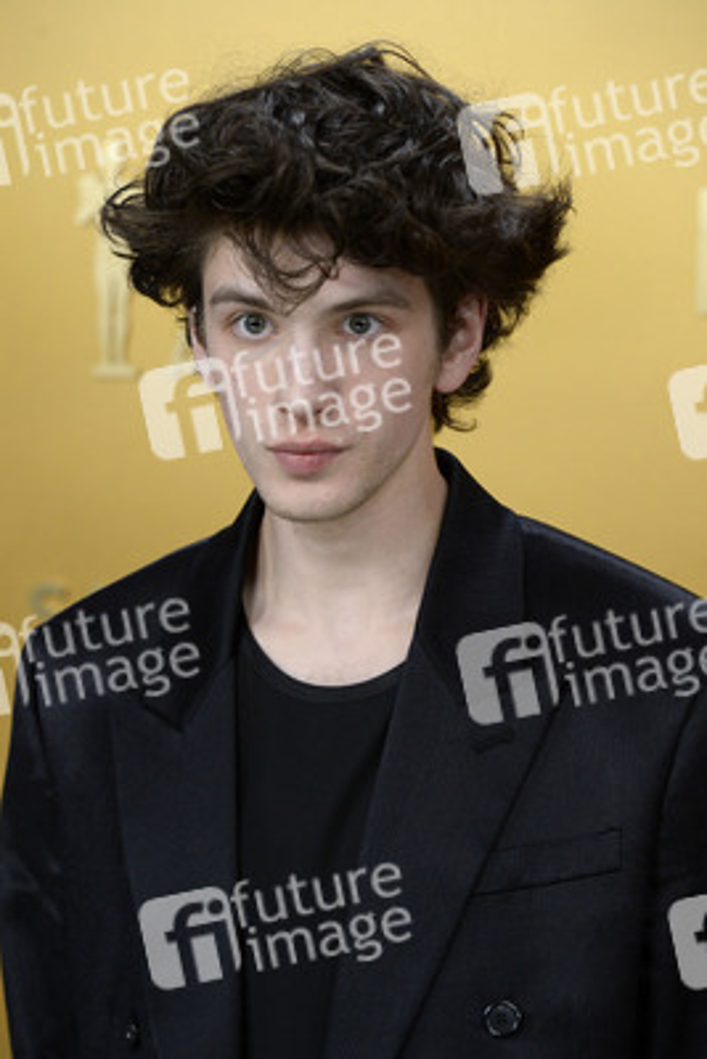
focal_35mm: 160
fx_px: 4709
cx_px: 354
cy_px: 530
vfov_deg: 12.8
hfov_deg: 8.6
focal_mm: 160
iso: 2500
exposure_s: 1/250
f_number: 6.3
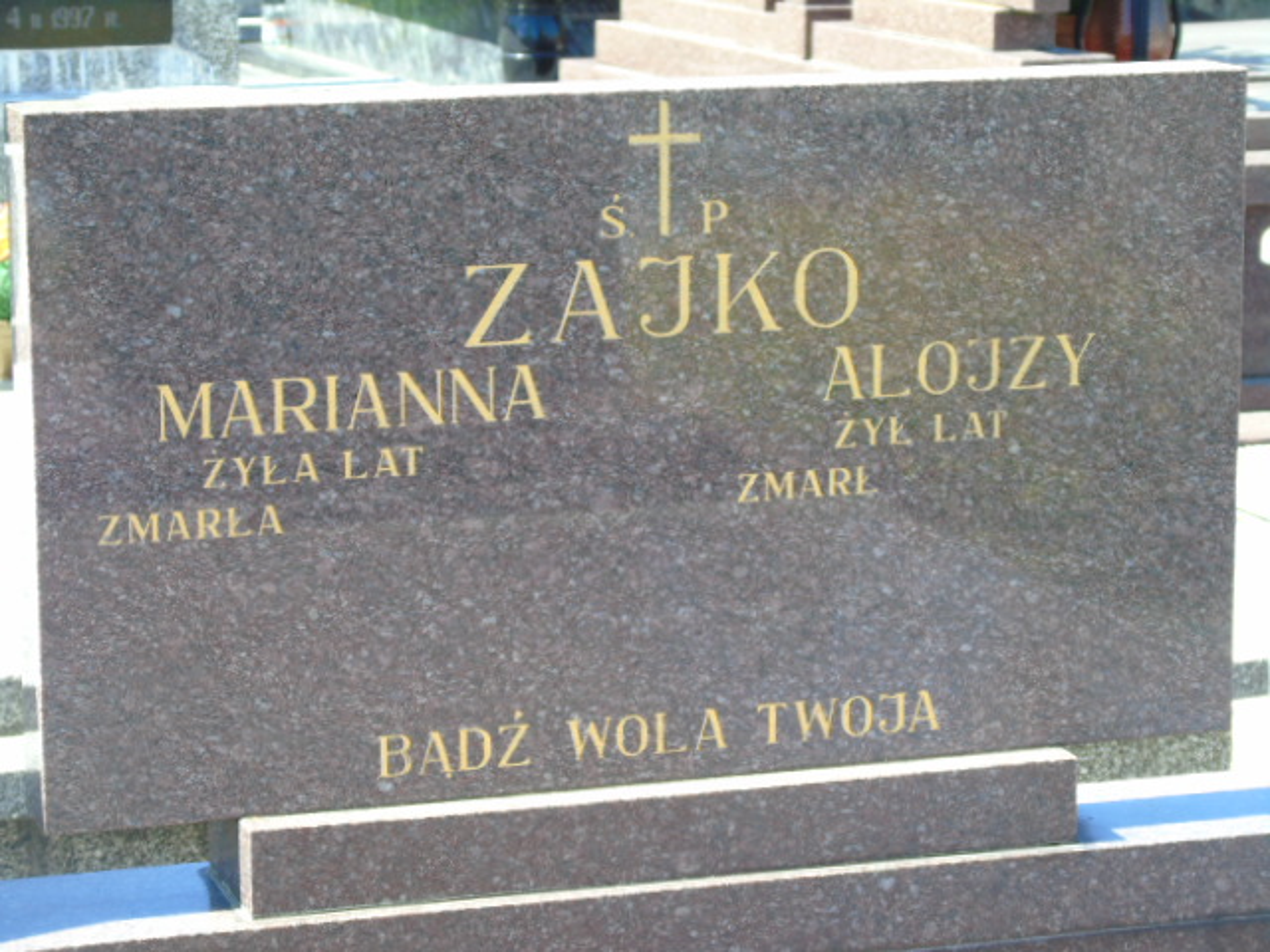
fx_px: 3962
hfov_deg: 18.2
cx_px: 635
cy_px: 476
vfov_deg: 13.7
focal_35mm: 108
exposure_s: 1/100
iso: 80
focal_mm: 19
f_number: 4.4
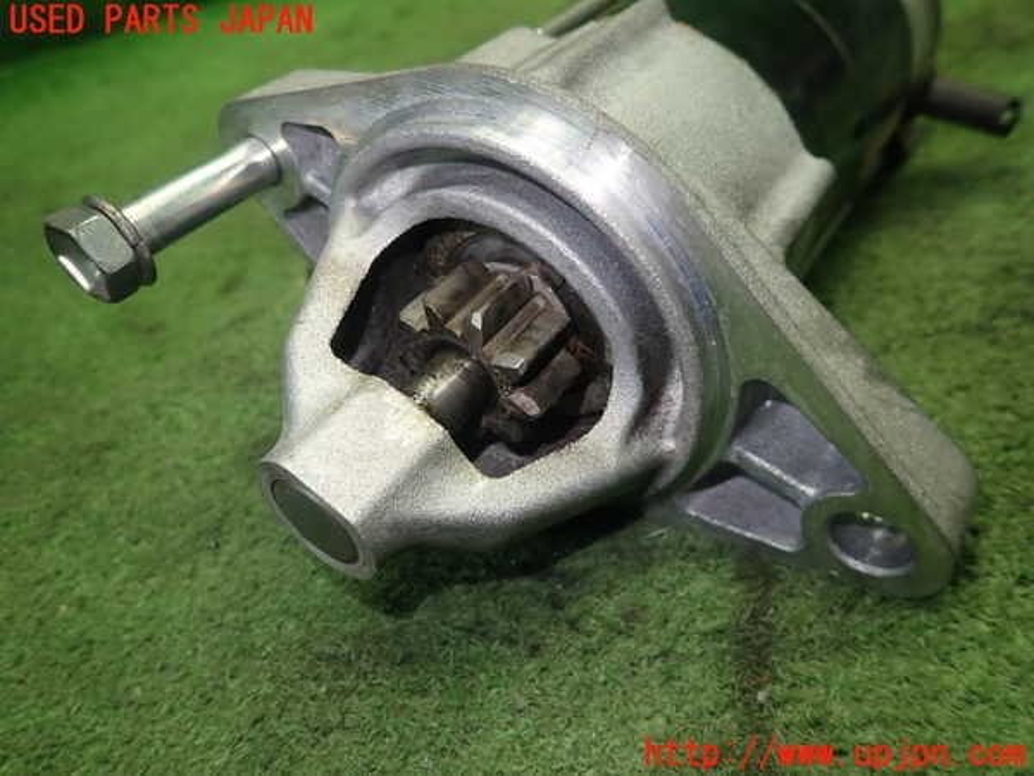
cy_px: 388
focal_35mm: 25
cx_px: 517
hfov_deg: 69.4
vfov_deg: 54.9
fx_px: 747
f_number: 2
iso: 160
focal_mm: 4.5
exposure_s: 1/60
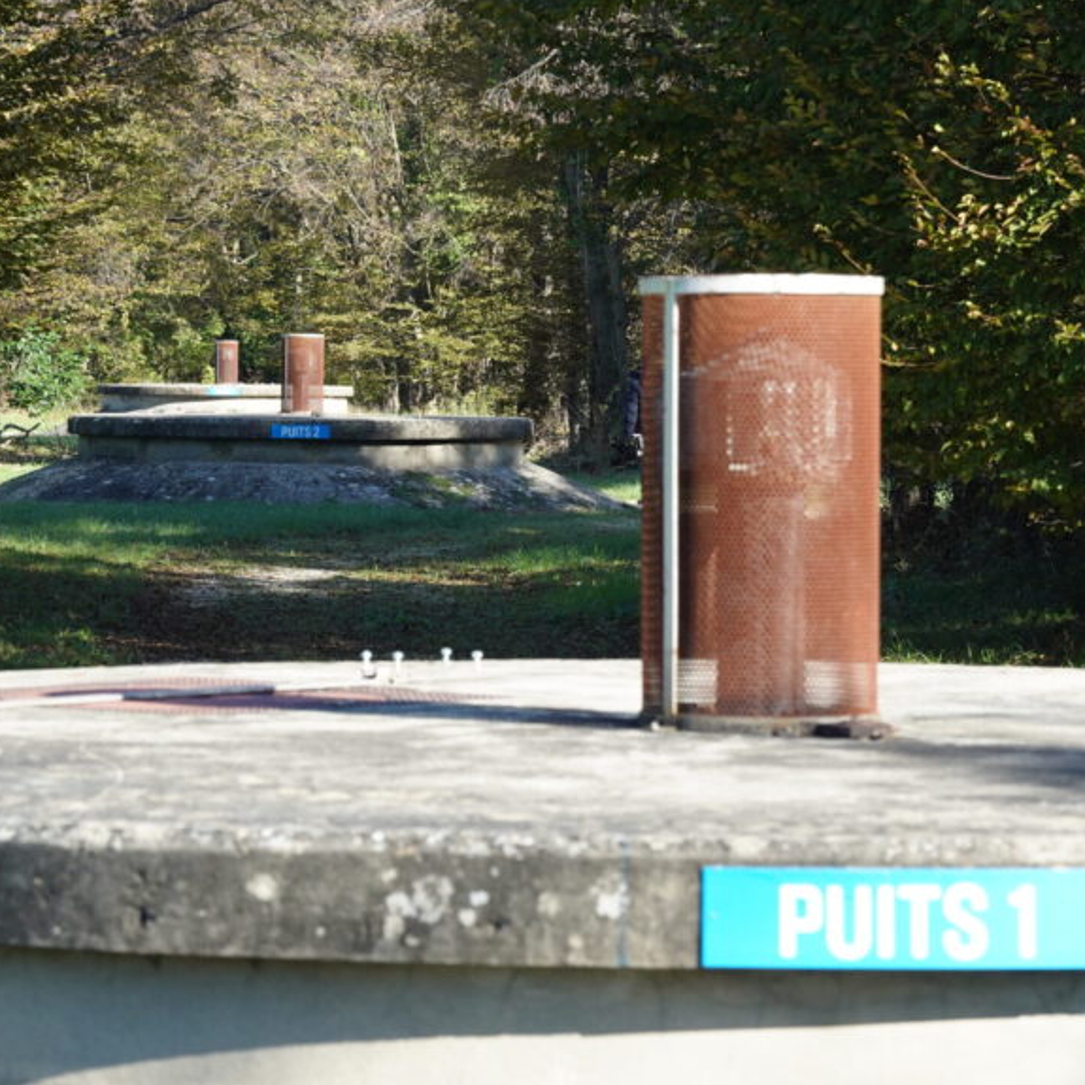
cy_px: 315
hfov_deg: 11.0
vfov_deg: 11.0
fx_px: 5638
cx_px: 497
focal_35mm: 159
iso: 500
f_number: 5
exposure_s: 1/800
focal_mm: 70
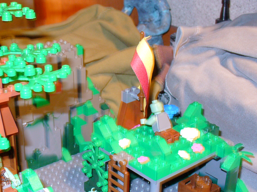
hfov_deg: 33.6
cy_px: 111
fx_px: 423
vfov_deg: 25.6
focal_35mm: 57
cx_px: 94
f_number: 2.8
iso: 100
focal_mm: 6.1
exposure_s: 1/8
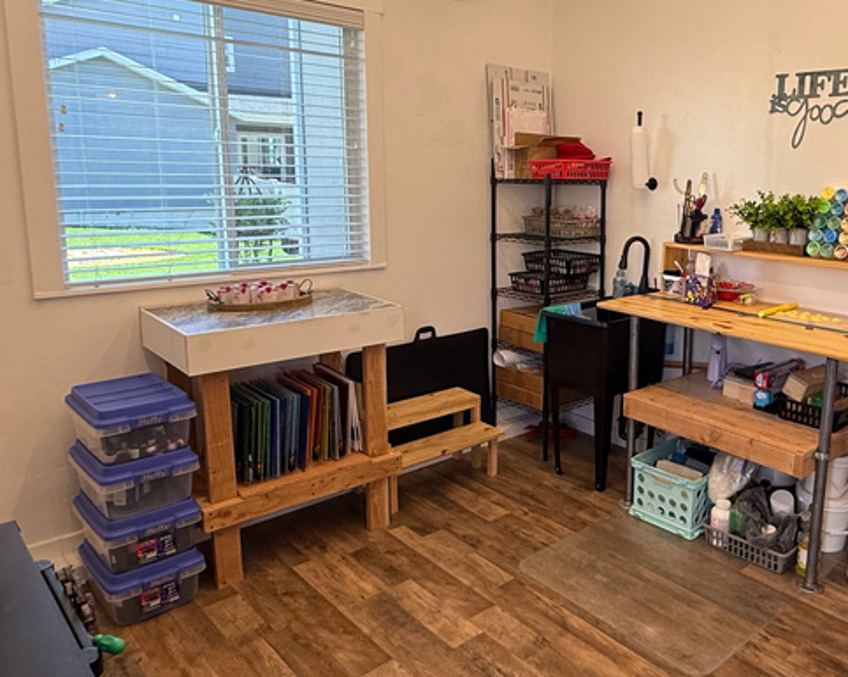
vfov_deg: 49.8
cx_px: 597
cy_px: 289
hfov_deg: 58.4
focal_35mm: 29
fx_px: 728
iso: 100
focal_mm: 2.22
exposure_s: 1/150
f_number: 2.2
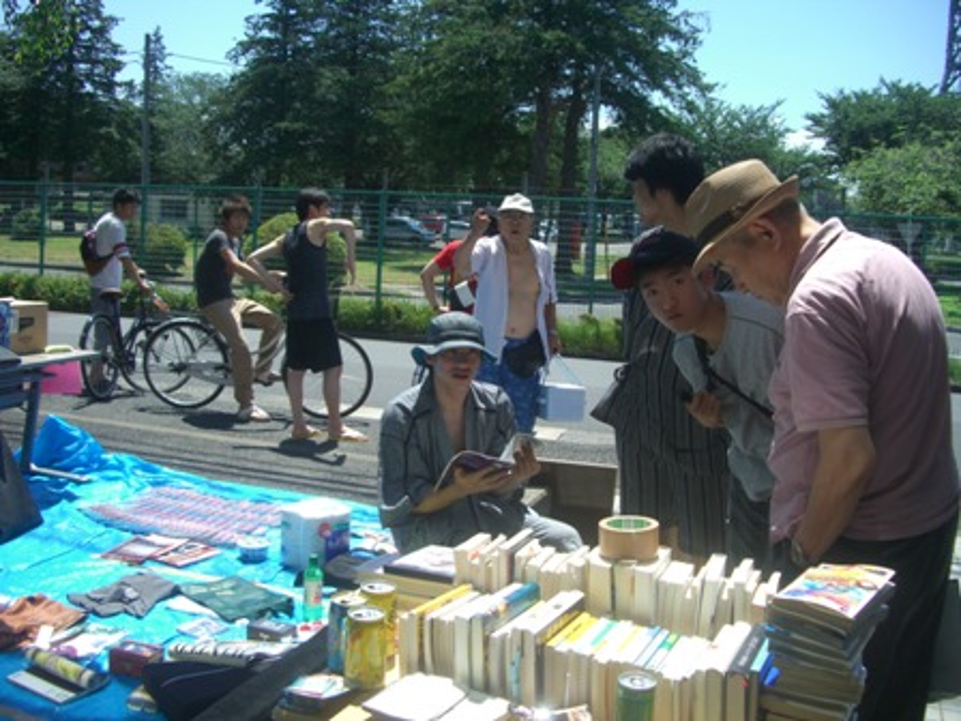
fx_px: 1055
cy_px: 360
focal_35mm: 38
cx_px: 480
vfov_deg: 37.7
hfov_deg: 49.0
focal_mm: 7.9
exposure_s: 1/640
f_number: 2.8
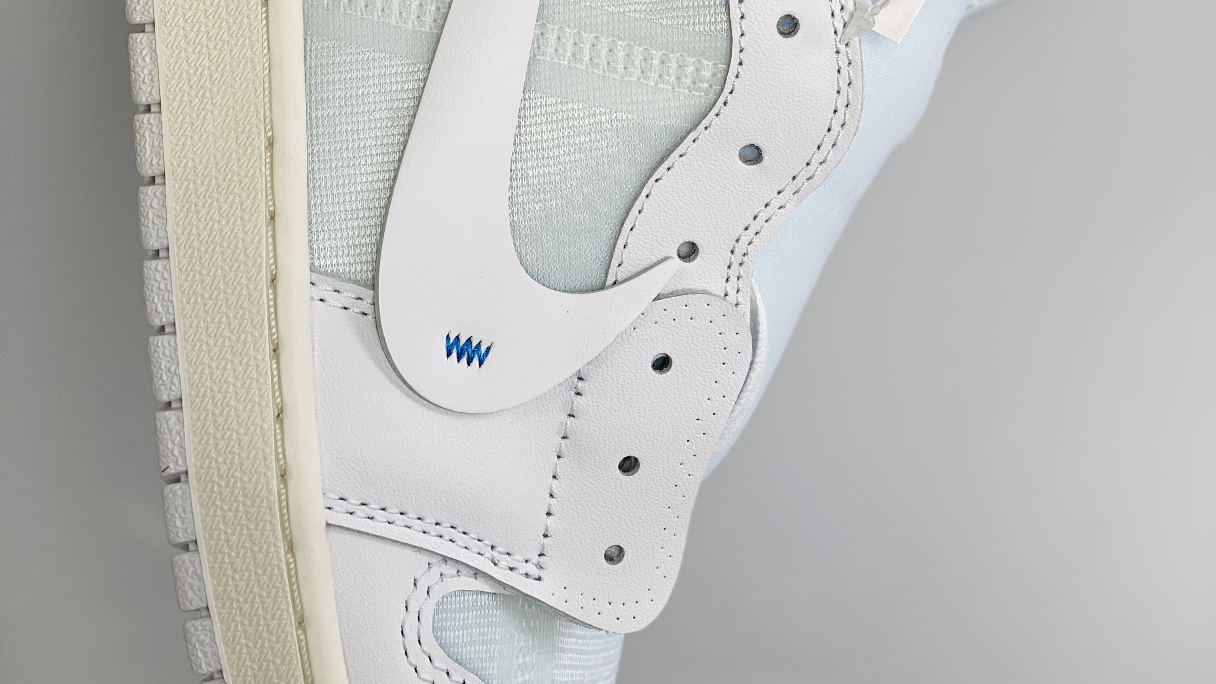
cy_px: -30
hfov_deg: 27.9
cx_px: 608
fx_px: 2451
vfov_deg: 15.5
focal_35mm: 76
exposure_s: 1/103
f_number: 2
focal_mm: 6
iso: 20
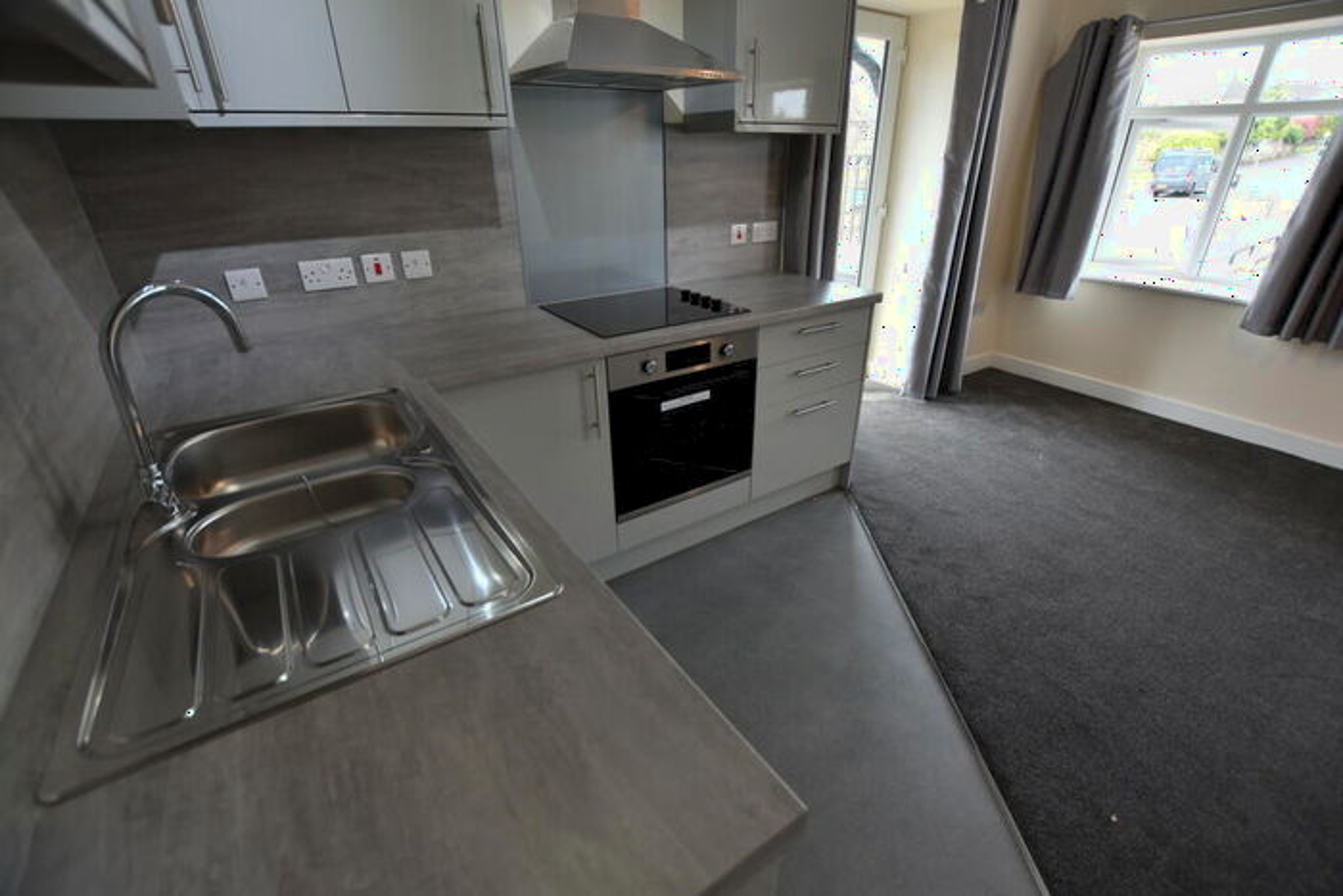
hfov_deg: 100.4
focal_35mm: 15
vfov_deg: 77.4
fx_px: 560
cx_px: 672
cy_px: 448
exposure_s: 1/50
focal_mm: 10
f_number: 3.5
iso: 100
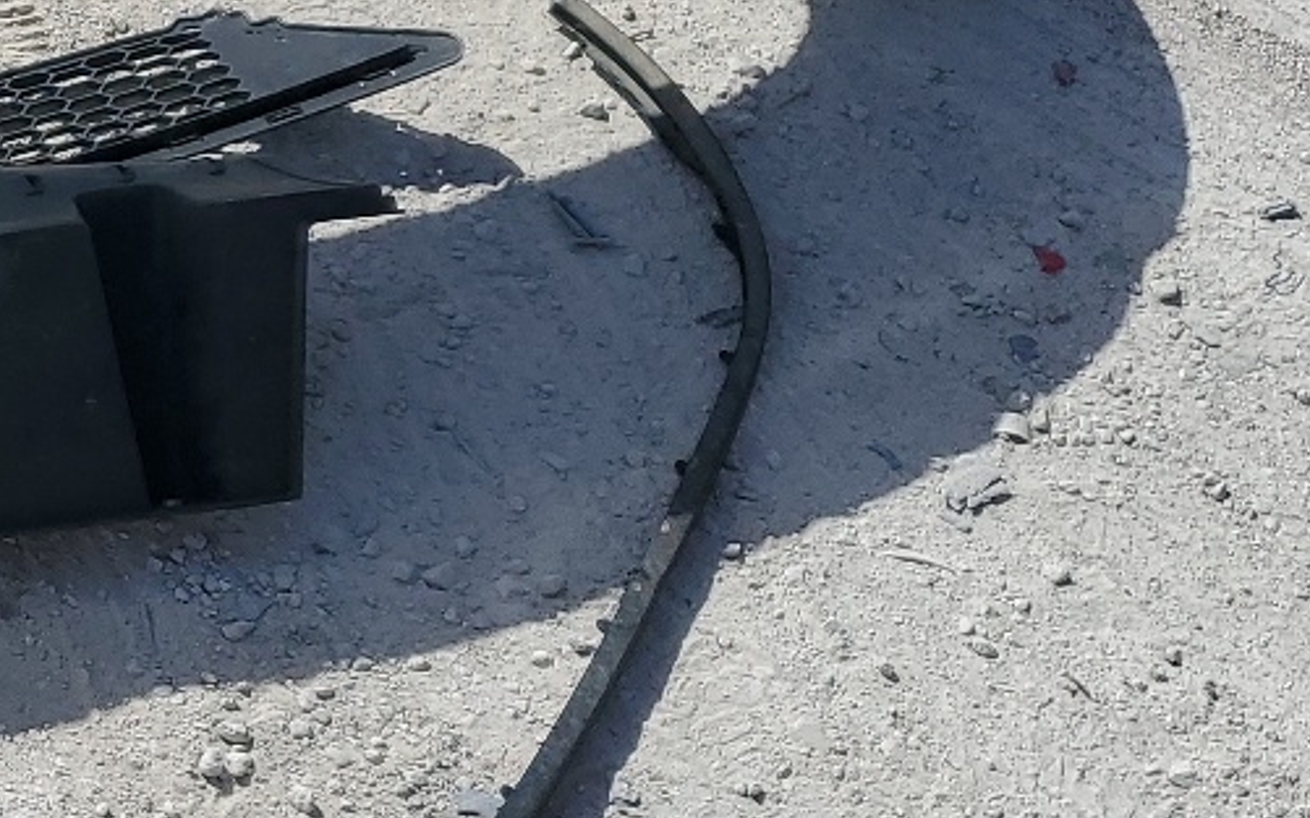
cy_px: 254
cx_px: -484
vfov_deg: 14.8
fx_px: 3141
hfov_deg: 21.0
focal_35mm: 88
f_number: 1.5
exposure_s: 1/10000
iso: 50
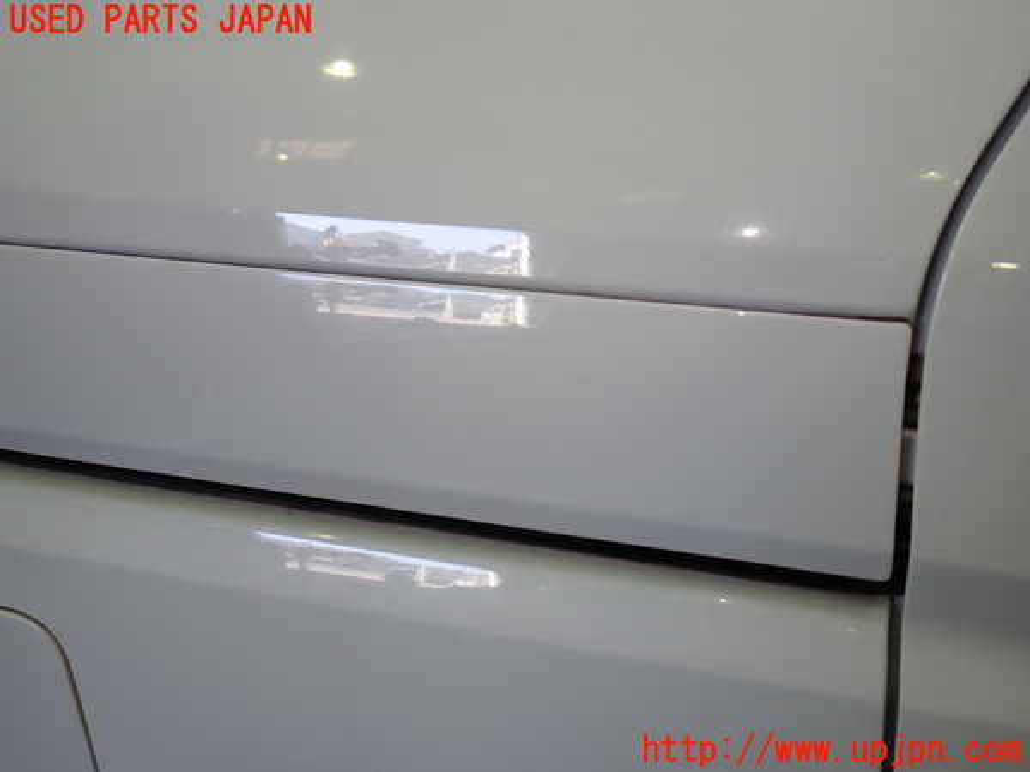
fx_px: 893
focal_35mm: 30
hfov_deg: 60.0
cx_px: 515
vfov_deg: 46.8
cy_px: 386
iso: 100
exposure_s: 1/80
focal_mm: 5.4
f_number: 2.3
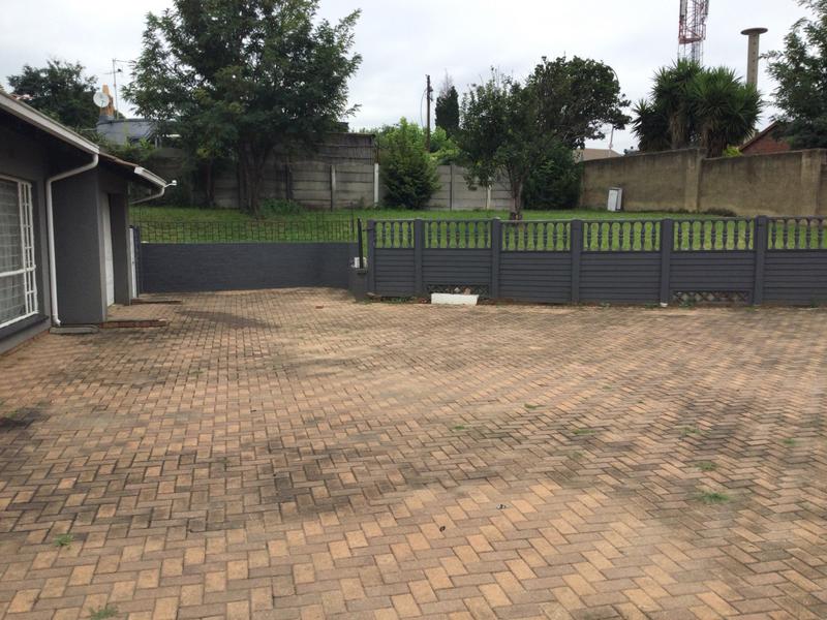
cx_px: 414
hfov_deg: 58.4
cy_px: 310
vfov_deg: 45.4
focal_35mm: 31
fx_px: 741
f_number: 2.4
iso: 25
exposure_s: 1/858
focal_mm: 3.3
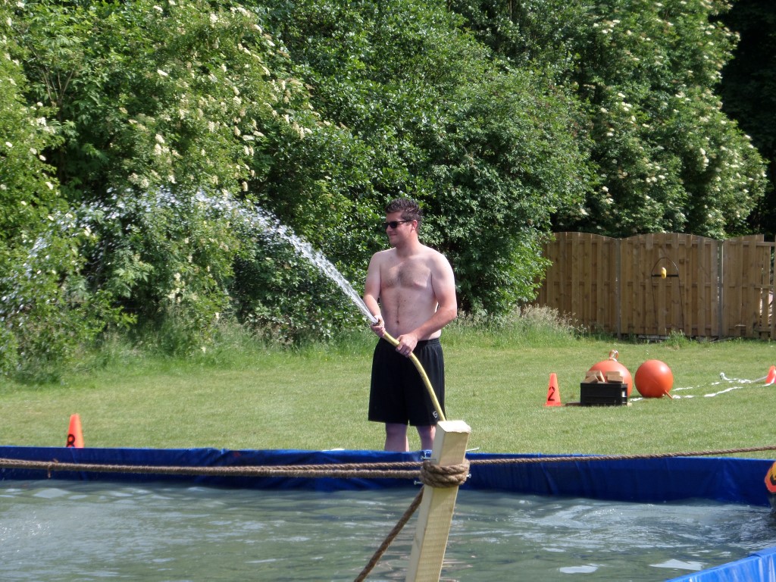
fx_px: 3990
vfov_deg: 8.3
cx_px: 388
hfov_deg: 11.1
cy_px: 291
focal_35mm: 178
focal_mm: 28.9
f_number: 4.4
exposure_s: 1/350
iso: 80
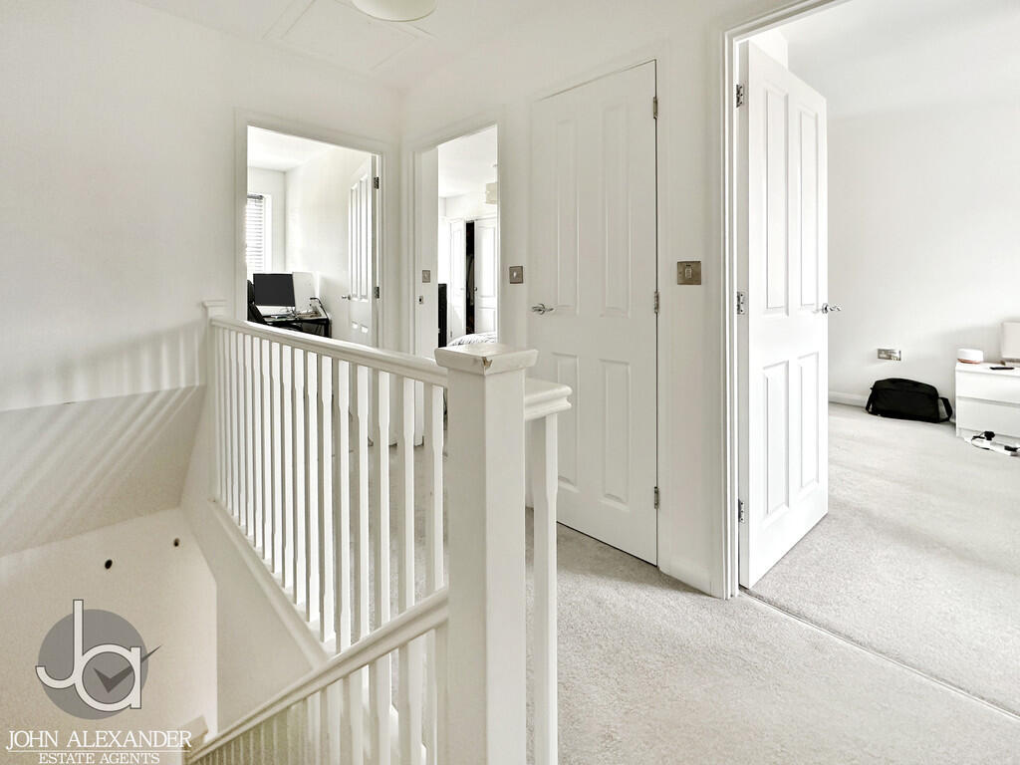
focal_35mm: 14
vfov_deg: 85.7
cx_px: 510
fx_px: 413
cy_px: 382
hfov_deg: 102.1
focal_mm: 2.22
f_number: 2.2
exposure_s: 1/99
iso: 320
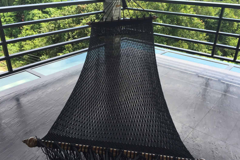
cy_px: 88
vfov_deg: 42.3
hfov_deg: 60.3
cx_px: 119
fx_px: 207
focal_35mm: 31
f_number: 2.2
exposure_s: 1/520
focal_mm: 4.2
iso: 32
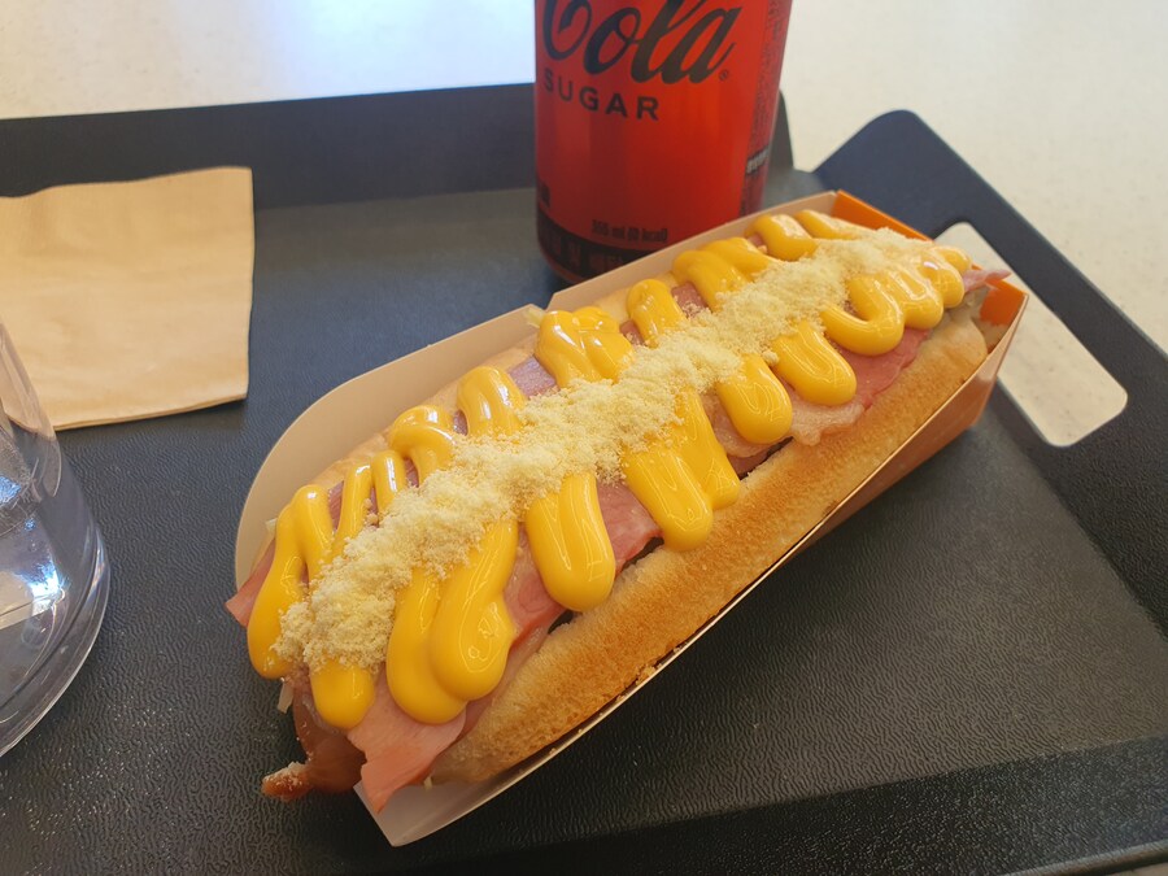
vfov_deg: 53.1
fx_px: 877
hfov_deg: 67.3
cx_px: 584
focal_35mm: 26
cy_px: 438
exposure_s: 1/120
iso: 80
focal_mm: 4.3
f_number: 2.4
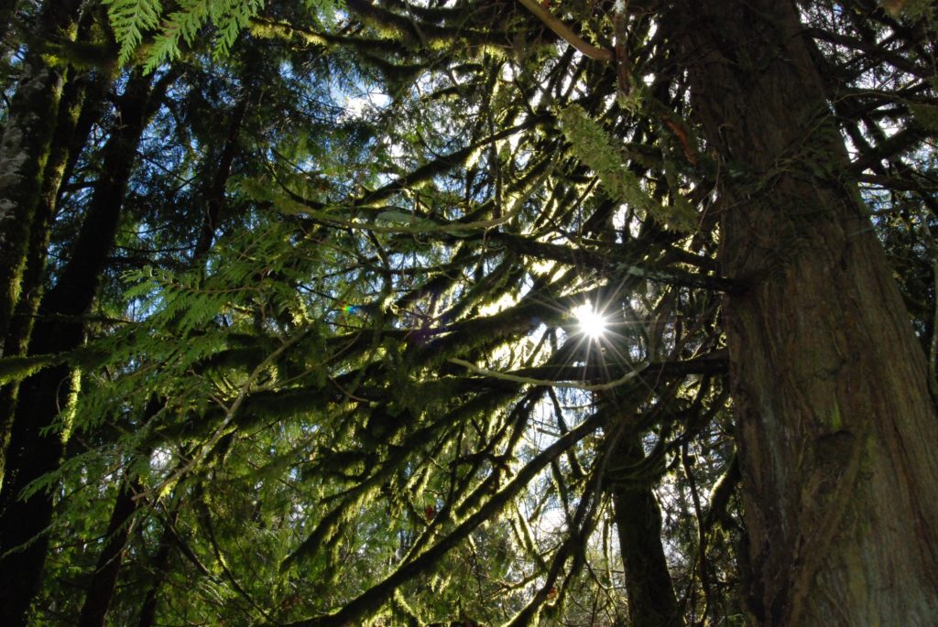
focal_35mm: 26
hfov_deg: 70.4
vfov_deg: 50.5
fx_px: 665
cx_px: 469
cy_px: 314
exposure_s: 1/200
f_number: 20
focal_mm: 17
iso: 1250
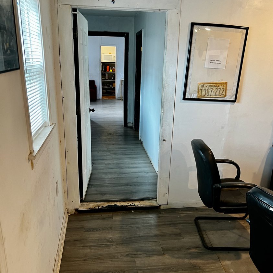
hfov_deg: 52.5
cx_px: 138
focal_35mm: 31
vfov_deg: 52.5
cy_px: 141
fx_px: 277
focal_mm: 5.7
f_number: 1.5
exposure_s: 1/60
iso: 125
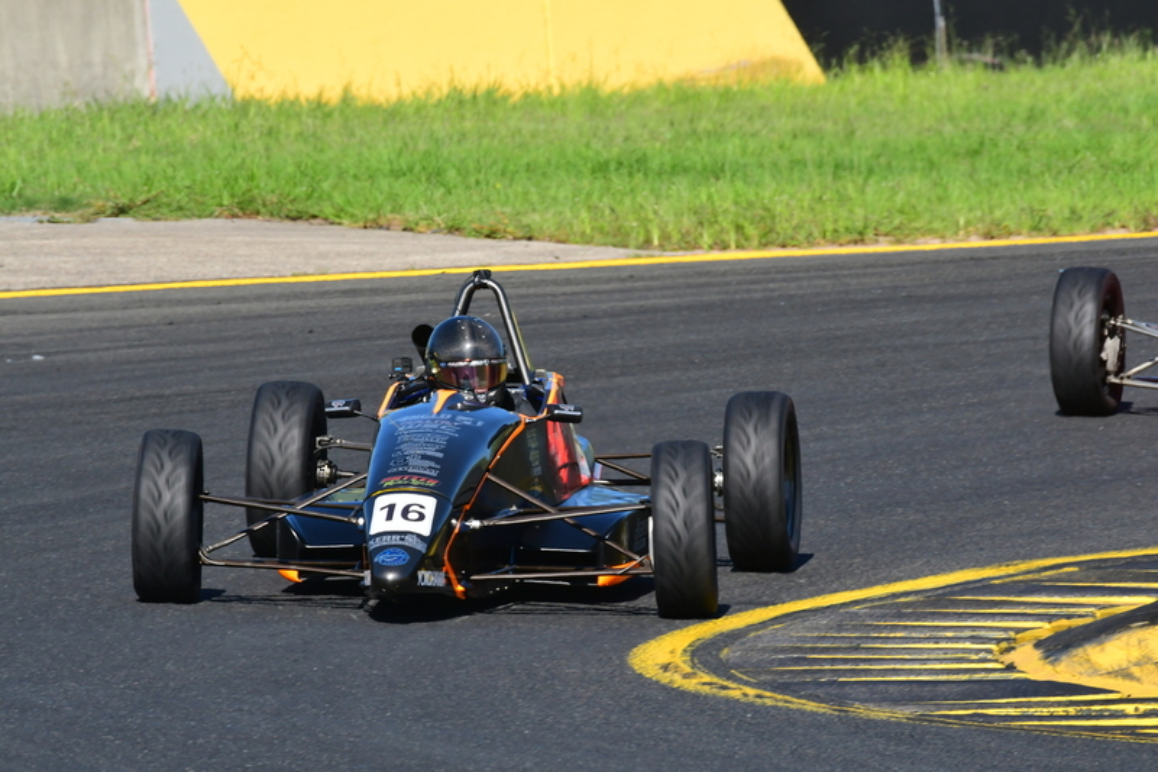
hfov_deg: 3.4
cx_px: 579
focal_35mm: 600
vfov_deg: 2.3
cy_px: 386
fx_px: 19295
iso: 500
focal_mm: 400
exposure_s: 1/640
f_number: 11
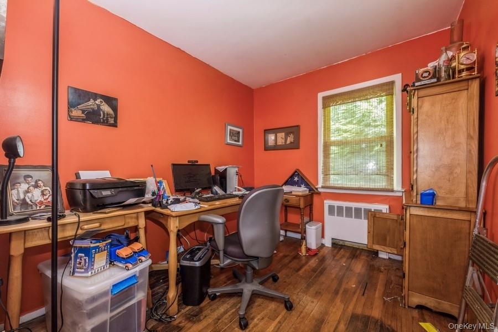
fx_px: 194
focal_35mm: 14
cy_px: 166
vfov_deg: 81.2
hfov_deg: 104.3
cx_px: 249
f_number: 11
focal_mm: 14
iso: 400
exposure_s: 1/1.25
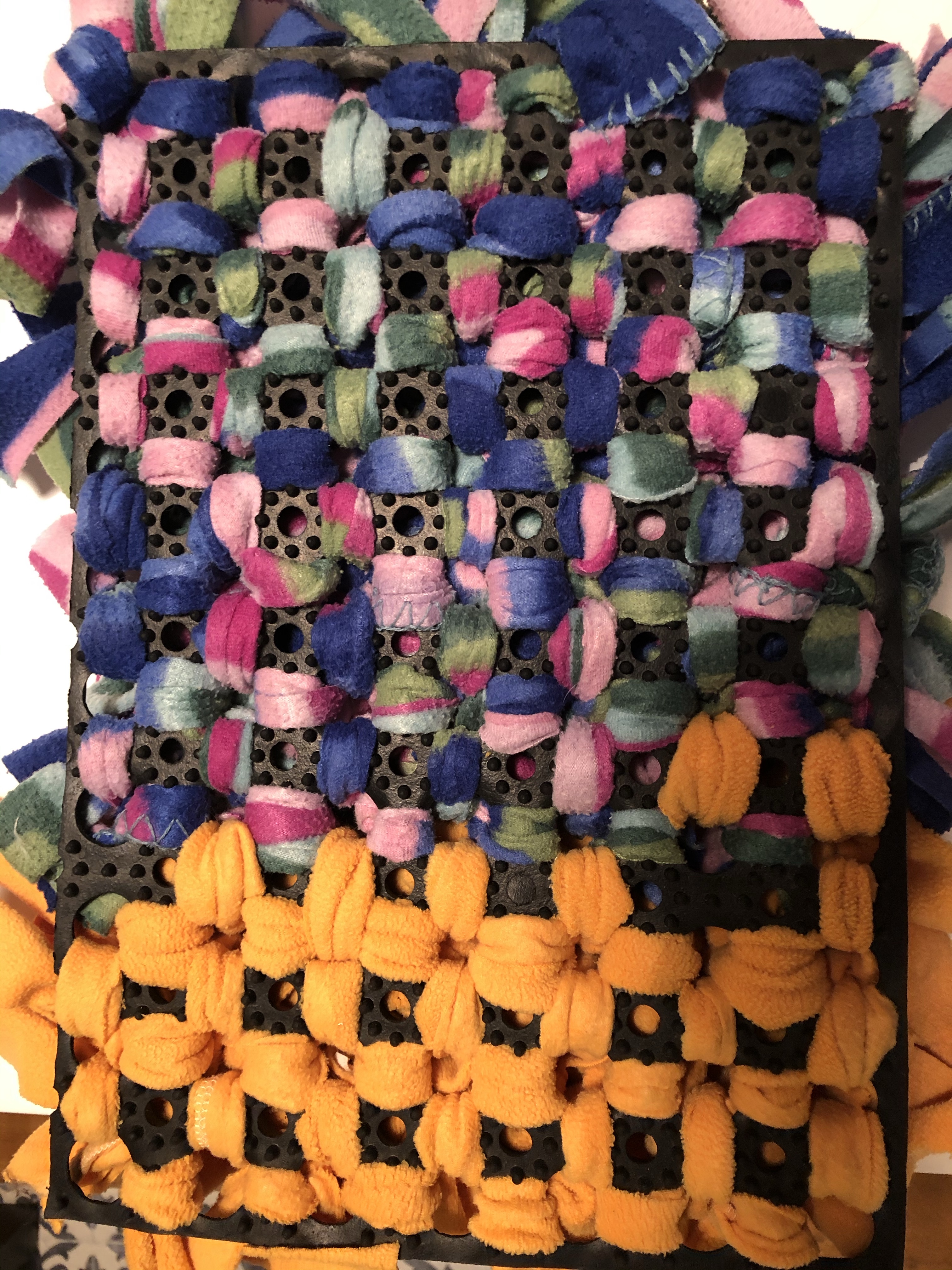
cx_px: 476
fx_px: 1027
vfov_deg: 63.4
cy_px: 635
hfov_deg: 49.7
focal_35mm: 28
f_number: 1.8
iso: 64
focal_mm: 4
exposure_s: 1/17
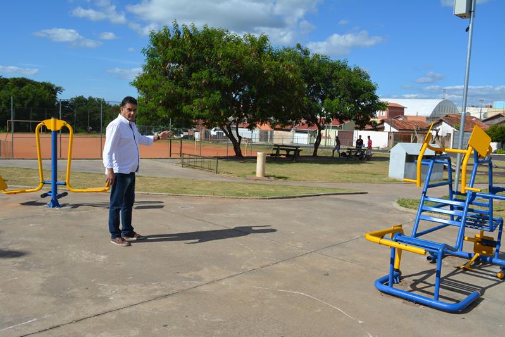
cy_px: 168
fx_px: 463
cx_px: 252
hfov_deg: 57.2
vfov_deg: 40.0
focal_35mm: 33
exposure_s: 1/320
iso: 100
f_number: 8
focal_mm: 22
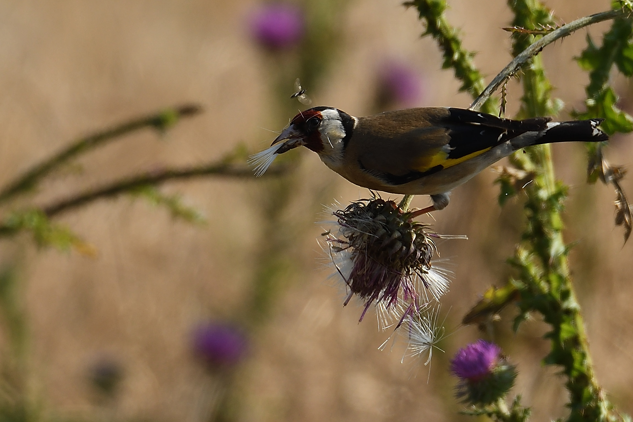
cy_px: 203
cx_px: 326
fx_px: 16491
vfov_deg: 1.5
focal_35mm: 938
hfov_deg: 2.2
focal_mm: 600
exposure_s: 1/400
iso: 200
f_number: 7.1
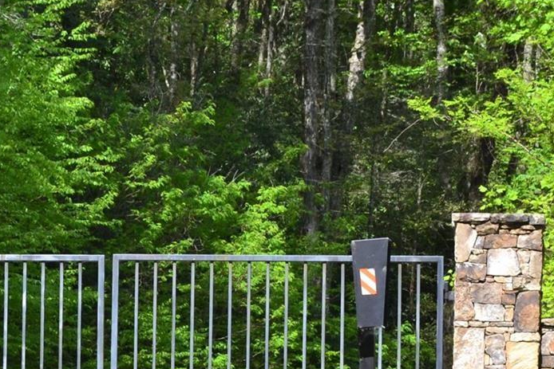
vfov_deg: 5.6
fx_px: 3747
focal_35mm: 243
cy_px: 334
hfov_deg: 8.4
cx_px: 120
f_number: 10
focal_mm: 55
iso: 400
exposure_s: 1/250
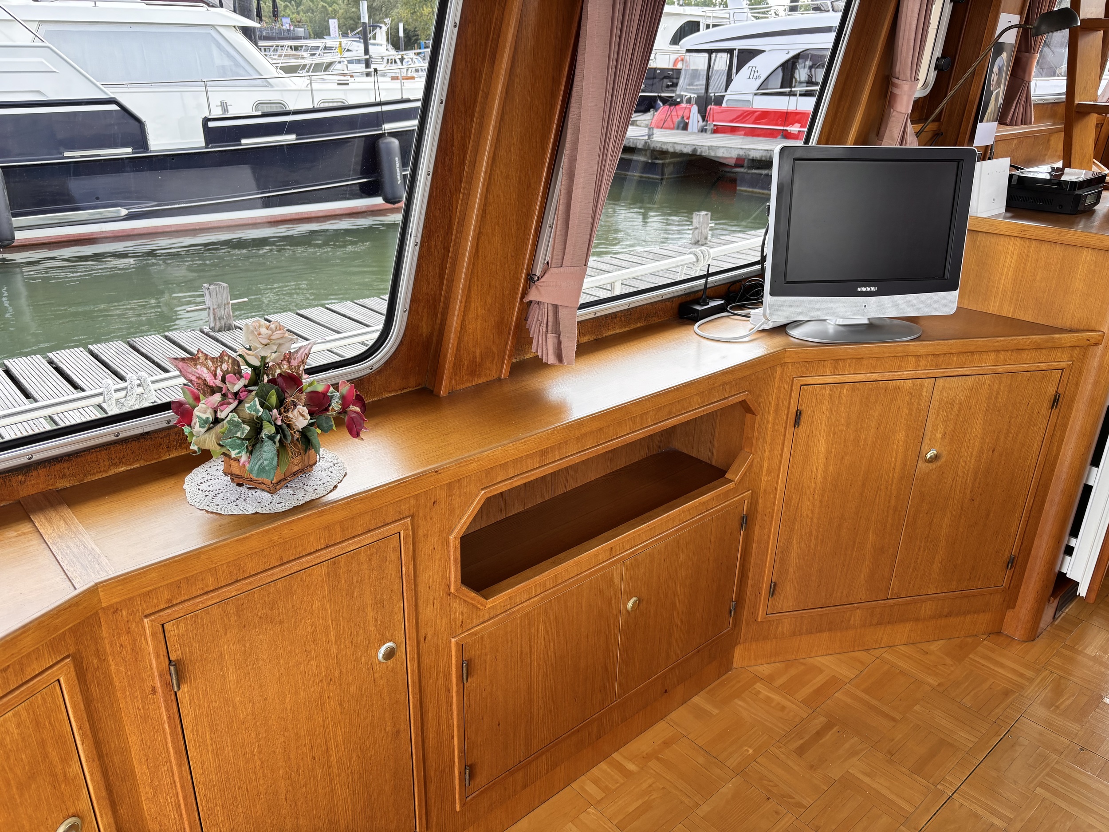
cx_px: 554
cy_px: 416
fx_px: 833
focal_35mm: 26
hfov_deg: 67.3
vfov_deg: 53.1
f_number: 1.6
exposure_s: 1/135
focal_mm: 5.96
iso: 50
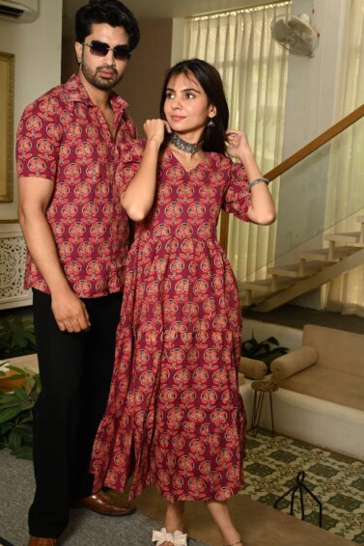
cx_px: 156
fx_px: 653
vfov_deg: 45.4
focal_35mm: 43
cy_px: 283
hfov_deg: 31.1
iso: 640
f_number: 8
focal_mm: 36
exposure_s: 1/160
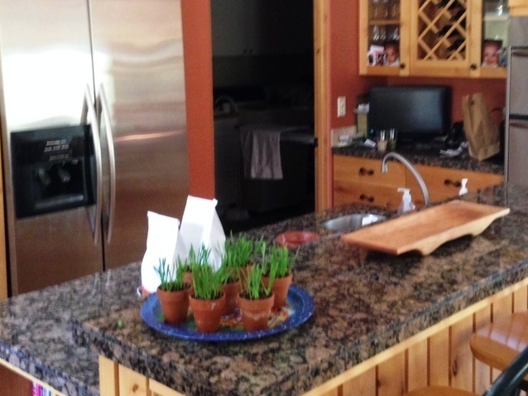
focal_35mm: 53
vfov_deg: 27.3
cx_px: 277
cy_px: 128
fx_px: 808
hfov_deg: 36.2
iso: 200
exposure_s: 1/20
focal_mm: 4.12
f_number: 2.4
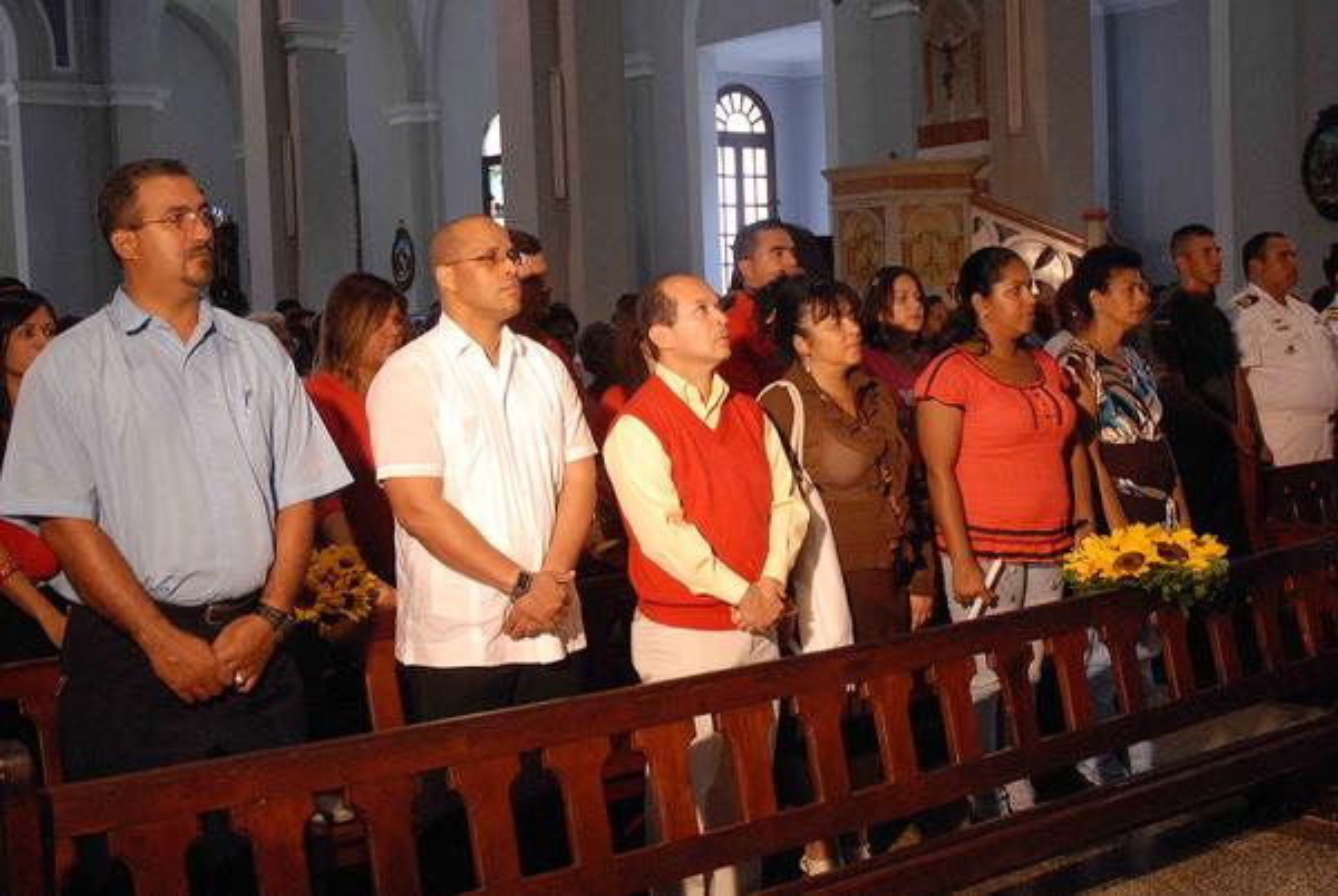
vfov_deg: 35.6
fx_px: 1396
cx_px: 669
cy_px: 448
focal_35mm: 38
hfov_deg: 51.2
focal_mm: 25
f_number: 3.8
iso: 1000
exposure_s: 1/60
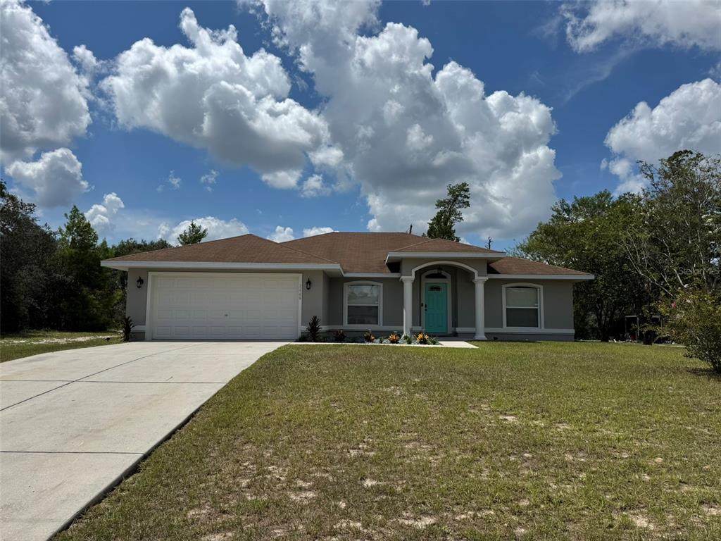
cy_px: 270
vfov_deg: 56.8
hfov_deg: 71.6
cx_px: 360
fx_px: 500
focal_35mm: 24
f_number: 1.78
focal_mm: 6.76
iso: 80
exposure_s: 1/10417
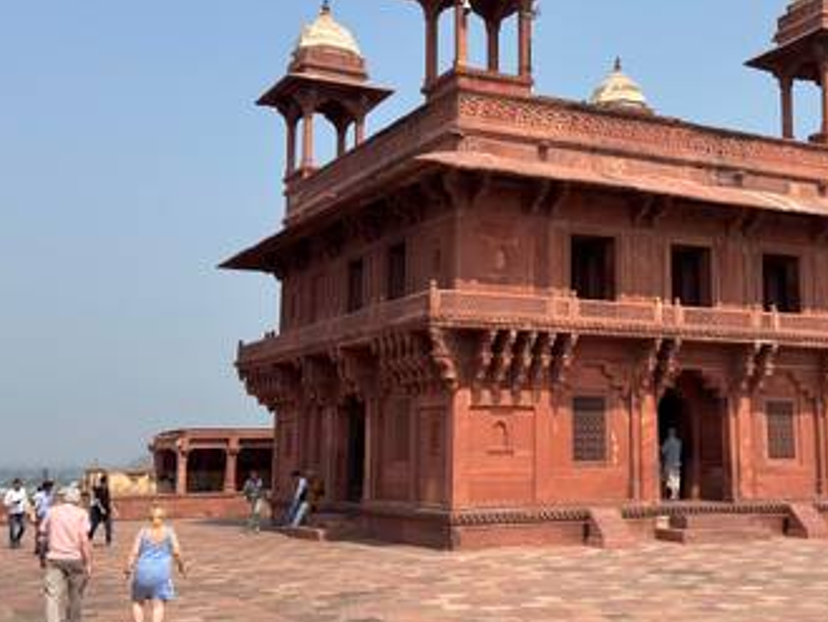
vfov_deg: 28.5
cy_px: 247
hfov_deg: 36.9
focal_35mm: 51
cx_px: 581
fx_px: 1220
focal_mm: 6.76
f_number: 1.78
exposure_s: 1/6849
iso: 100
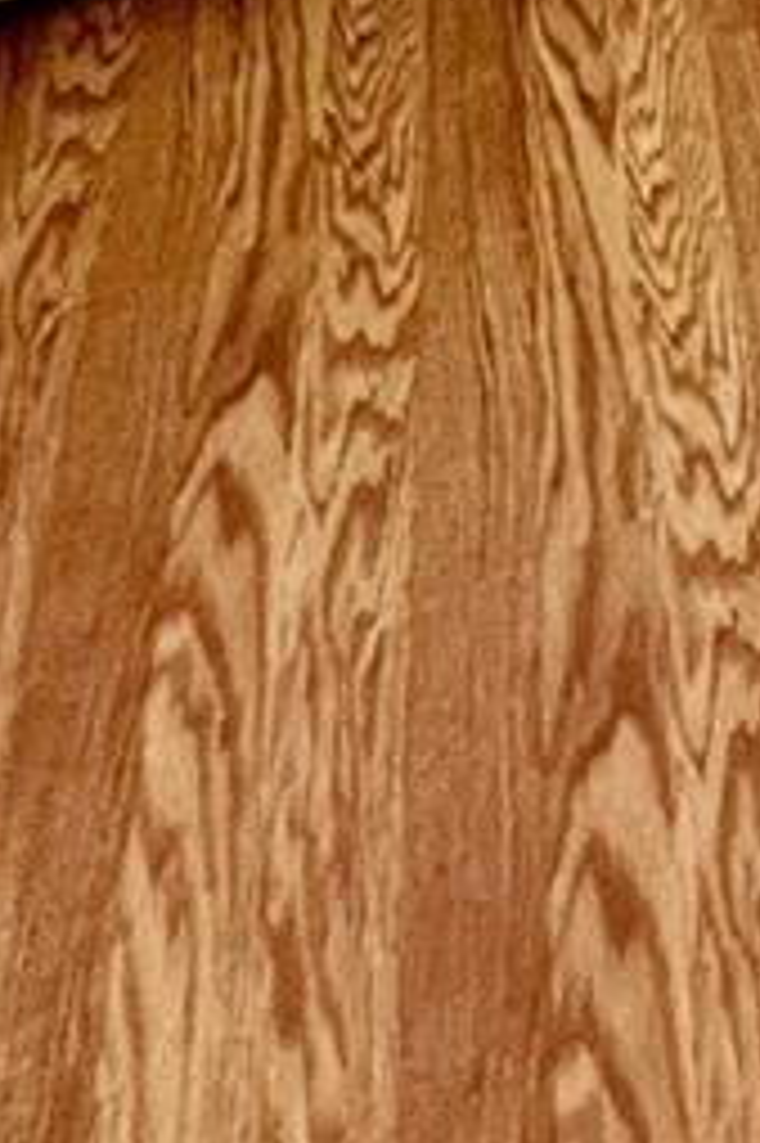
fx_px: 2029
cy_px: -1260
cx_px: 1682
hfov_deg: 15.2
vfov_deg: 18.0
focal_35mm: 64
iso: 100
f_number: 1.8
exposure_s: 1/120
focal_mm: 1.57
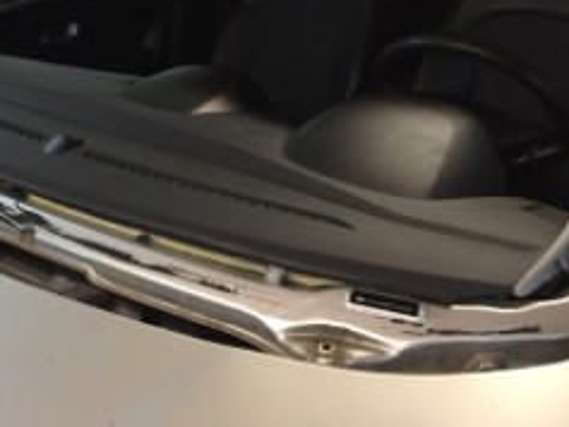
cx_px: 230
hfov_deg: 38.7
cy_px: 77
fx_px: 806
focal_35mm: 49
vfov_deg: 29.0
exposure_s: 1/33
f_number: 2.2
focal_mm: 4.15
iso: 160
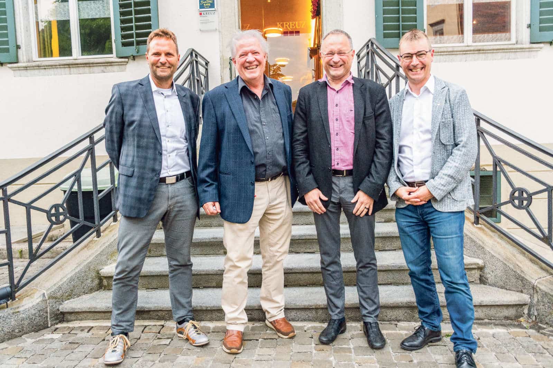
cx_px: 276
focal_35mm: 30
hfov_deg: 61.9
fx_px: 461
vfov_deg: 43.6
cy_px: 184
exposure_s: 1/125
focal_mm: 20
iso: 1100
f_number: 3.5
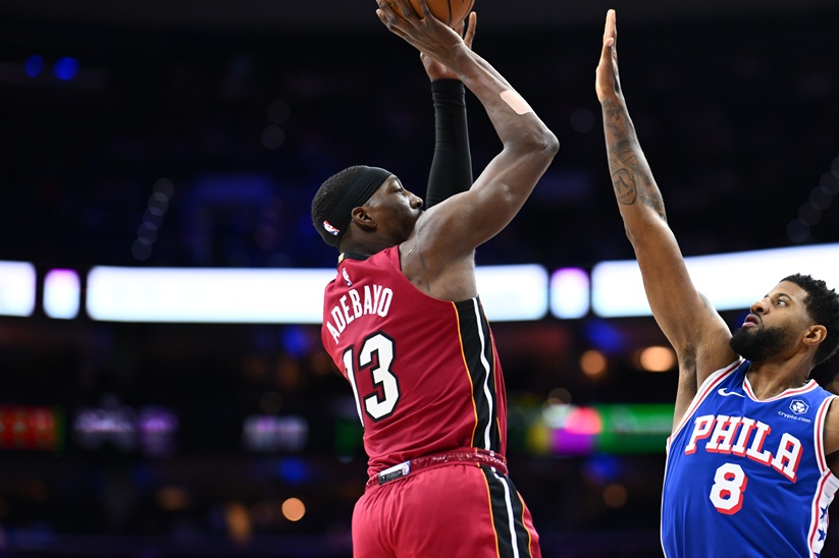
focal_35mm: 124
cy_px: 329
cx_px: 572
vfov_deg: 11.0
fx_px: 2889
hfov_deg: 16.5
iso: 1250
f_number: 1.4
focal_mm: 85
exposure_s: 1/2500
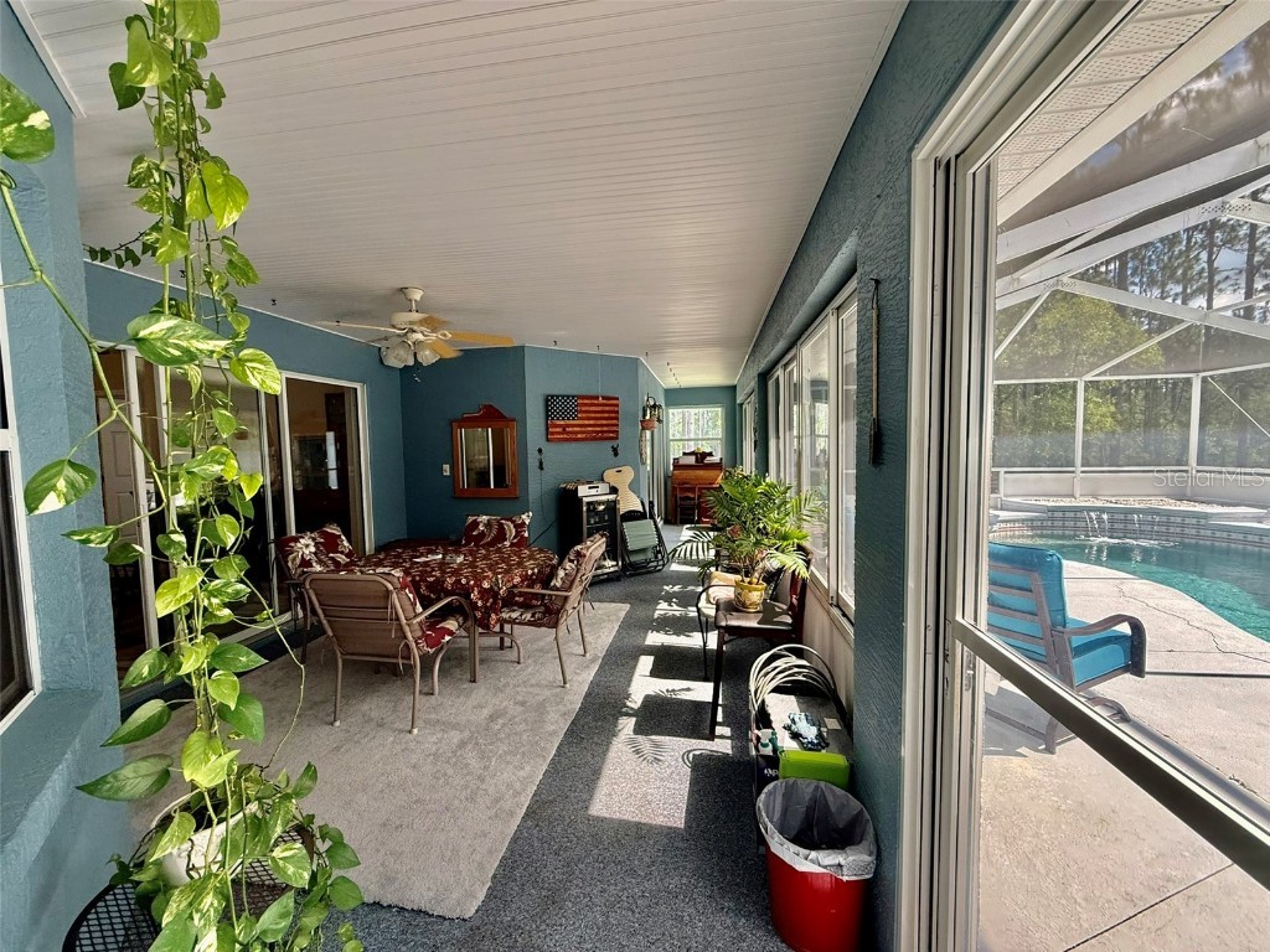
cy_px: 476
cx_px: 635
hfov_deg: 102.1
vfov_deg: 85.7
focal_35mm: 14
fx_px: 514
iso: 160
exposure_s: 1/99
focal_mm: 2.22
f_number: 2.2
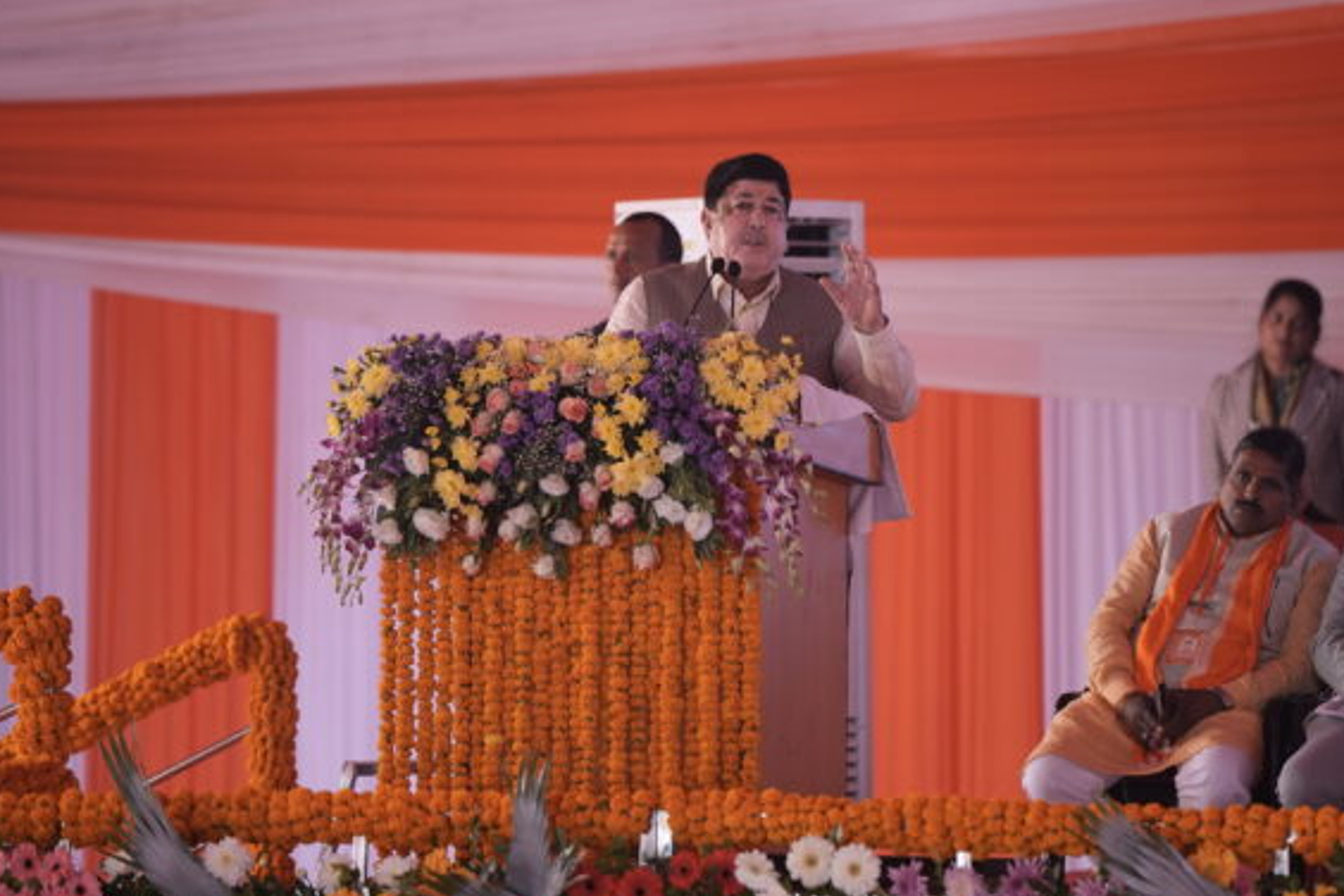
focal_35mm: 248
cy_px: 304
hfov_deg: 8.3
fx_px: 9258
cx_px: 746
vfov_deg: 5.5
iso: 400
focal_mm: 182
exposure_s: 1/200
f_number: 2.8
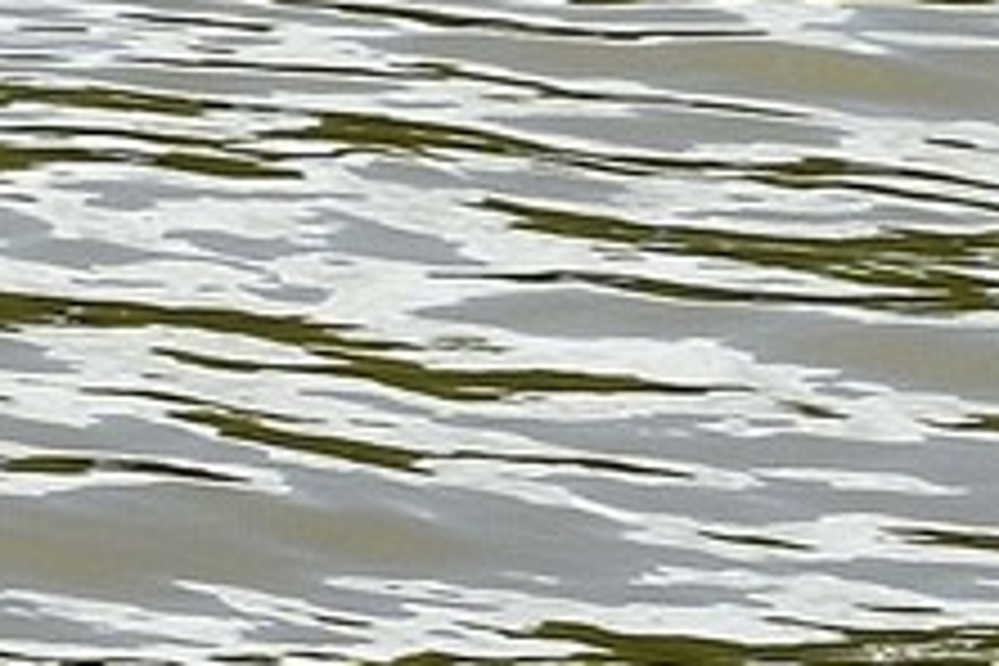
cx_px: -2326
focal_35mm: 1439
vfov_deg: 1.0
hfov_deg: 1.4
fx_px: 39929
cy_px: -1523
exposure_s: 1/1000
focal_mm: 200
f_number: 8
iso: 200
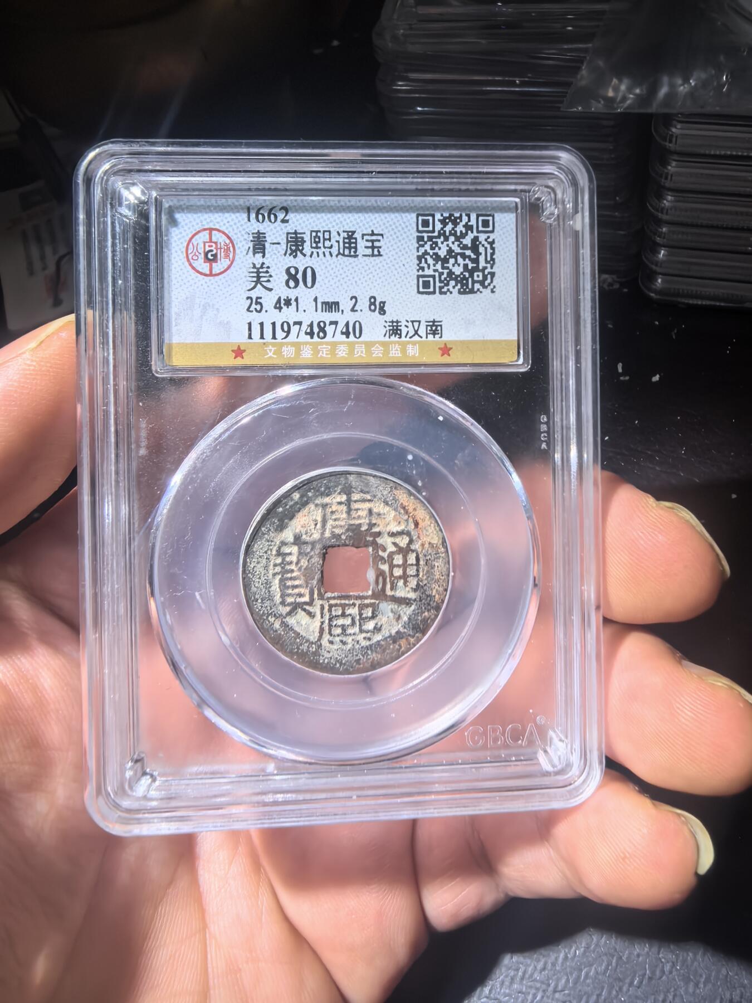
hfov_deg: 51.4
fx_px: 782
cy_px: 502
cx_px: 376
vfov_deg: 65.3
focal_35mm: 27
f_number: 2.2
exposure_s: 1/333
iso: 250
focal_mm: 1.95
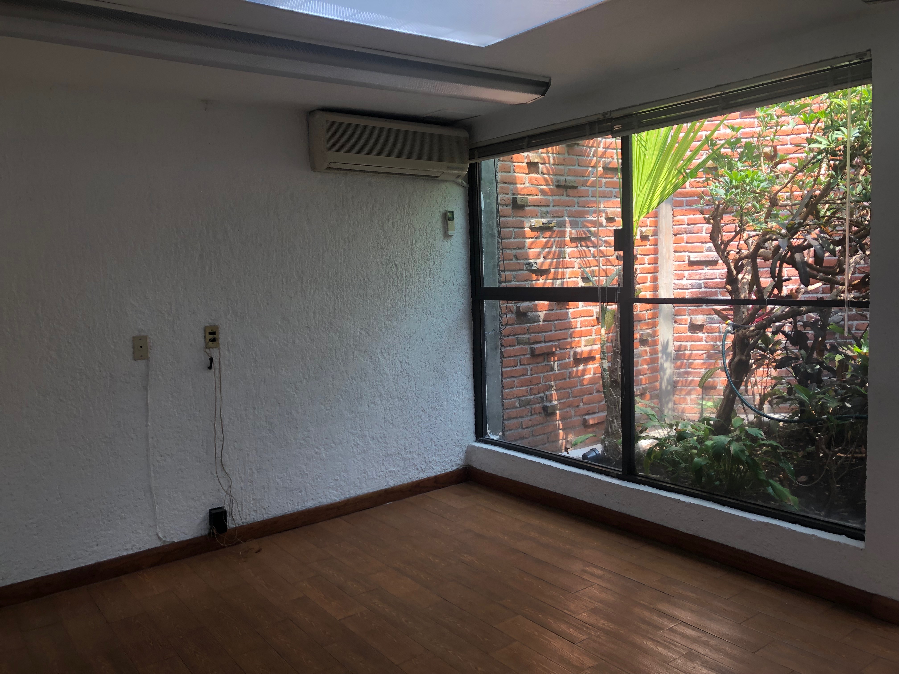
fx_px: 727
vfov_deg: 49.7
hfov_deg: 63.4
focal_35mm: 28
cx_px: 450
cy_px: 337
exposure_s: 1/120
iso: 64
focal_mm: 3.99
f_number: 1.8
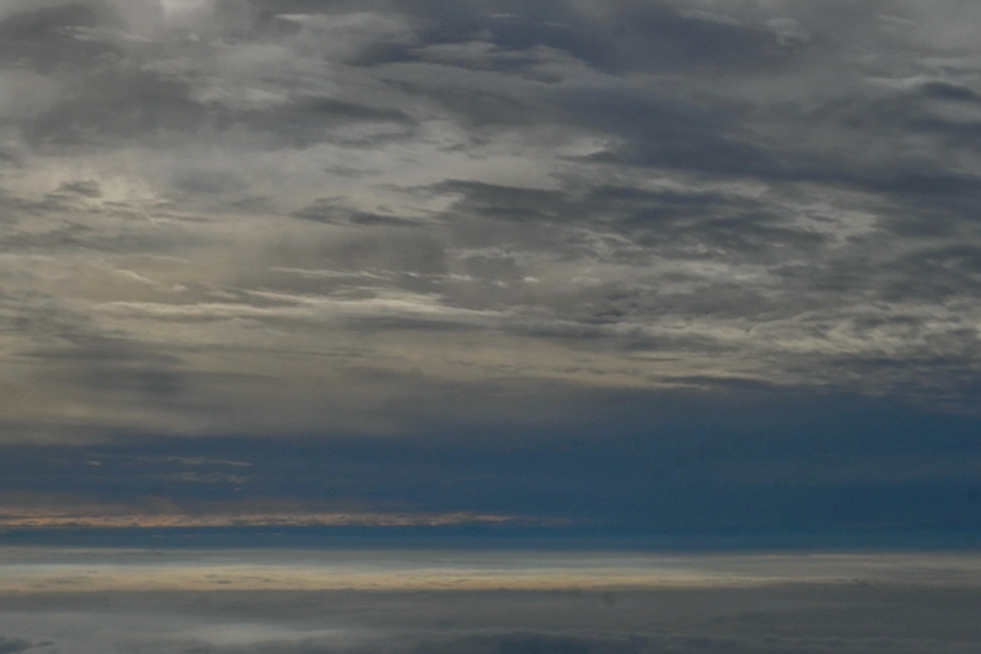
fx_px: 2262
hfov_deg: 23.7
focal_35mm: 83
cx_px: 926
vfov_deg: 16.4
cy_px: 380
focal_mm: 28
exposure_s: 1/1250
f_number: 14
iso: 100
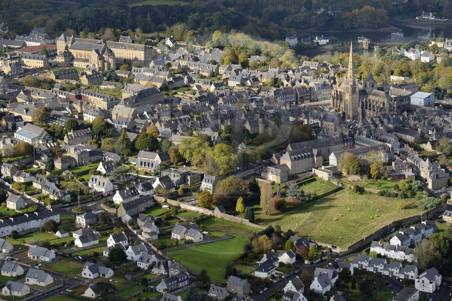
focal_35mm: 135
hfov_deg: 15.2
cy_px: 150
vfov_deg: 10.1
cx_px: 226
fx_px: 1694
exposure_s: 1/1000
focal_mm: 135
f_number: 10
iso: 800
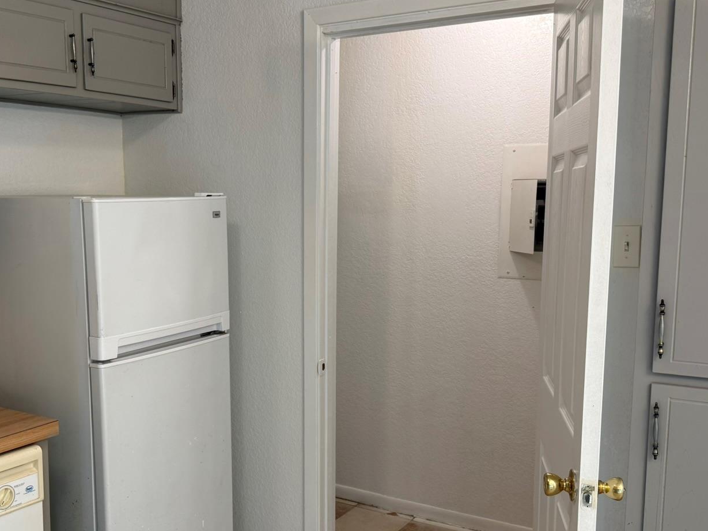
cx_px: 300
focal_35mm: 40
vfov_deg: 35.9
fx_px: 818
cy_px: 310
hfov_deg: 46.6
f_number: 1.78
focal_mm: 6.76
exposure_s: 1/60
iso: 125
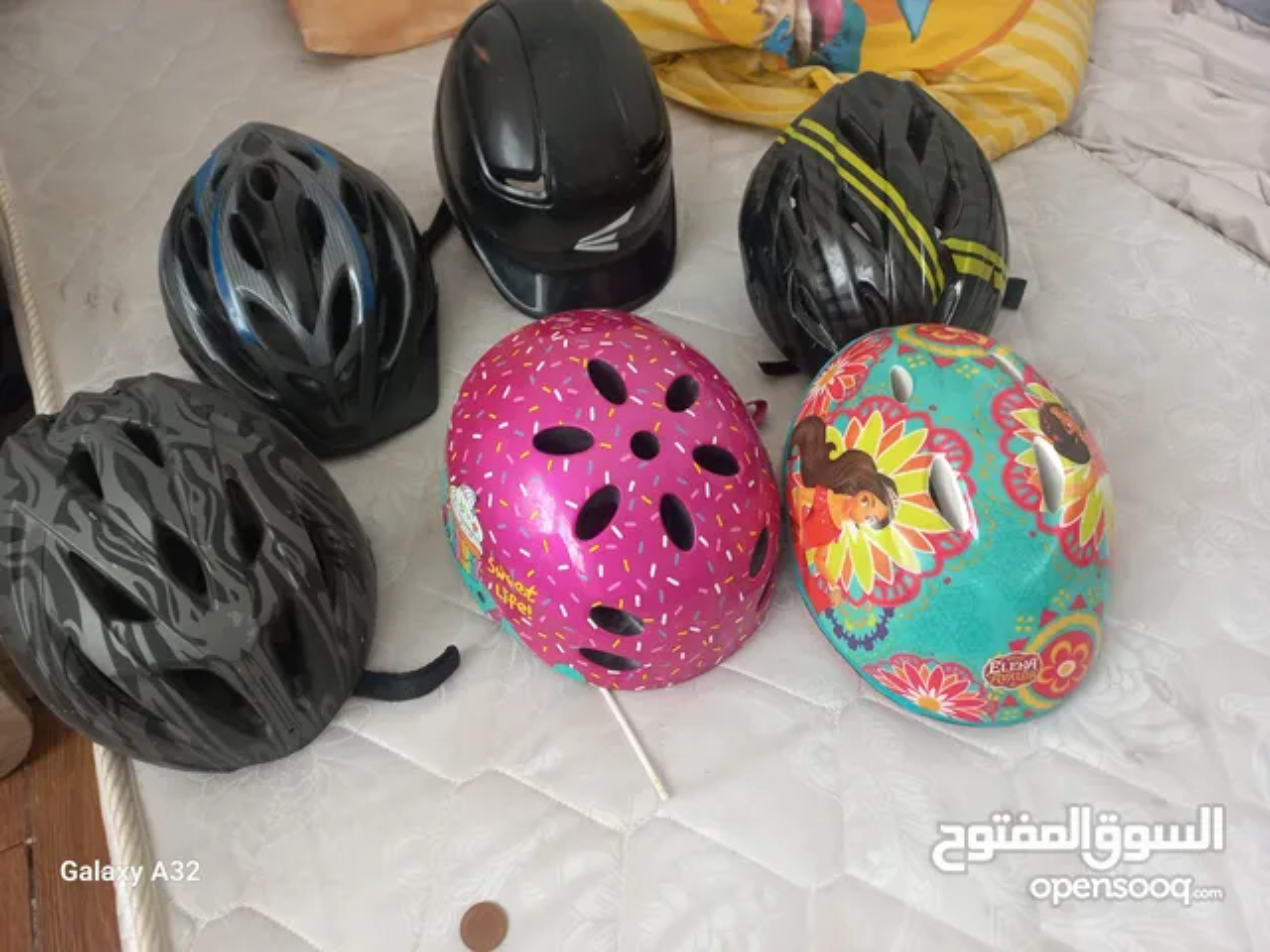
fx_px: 917
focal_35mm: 25
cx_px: 635
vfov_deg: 54.9
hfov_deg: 69.4
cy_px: 476
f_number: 1.8
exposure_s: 1/50
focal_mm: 4.6
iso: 160
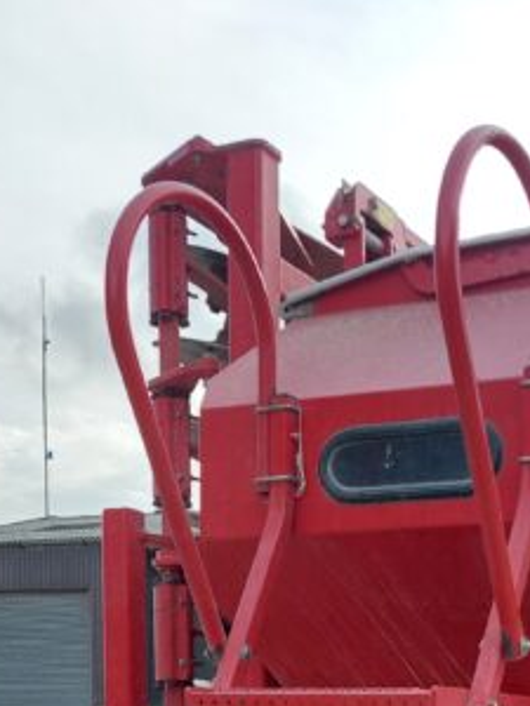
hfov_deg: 20.4
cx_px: 457
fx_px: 1449
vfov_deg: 24.5
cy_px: 872
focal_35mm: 71
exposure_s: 1/294
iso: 25
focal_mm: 5.23
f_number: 1.8
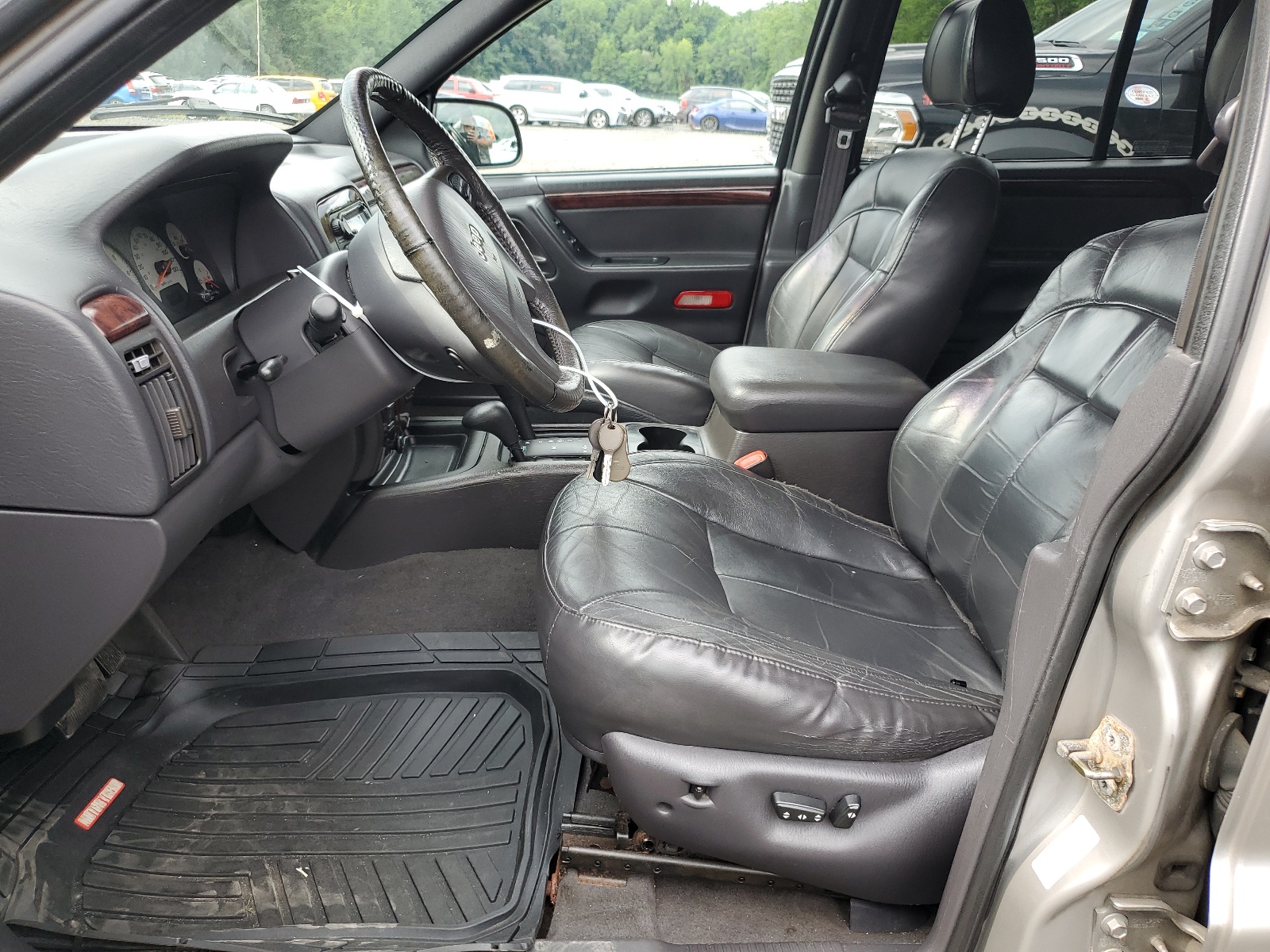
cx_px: 635
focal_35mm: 26
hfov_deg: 67.3
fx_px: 954
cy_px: 476
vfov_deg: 53.1
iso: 50
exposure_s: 1/167
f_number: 1.5
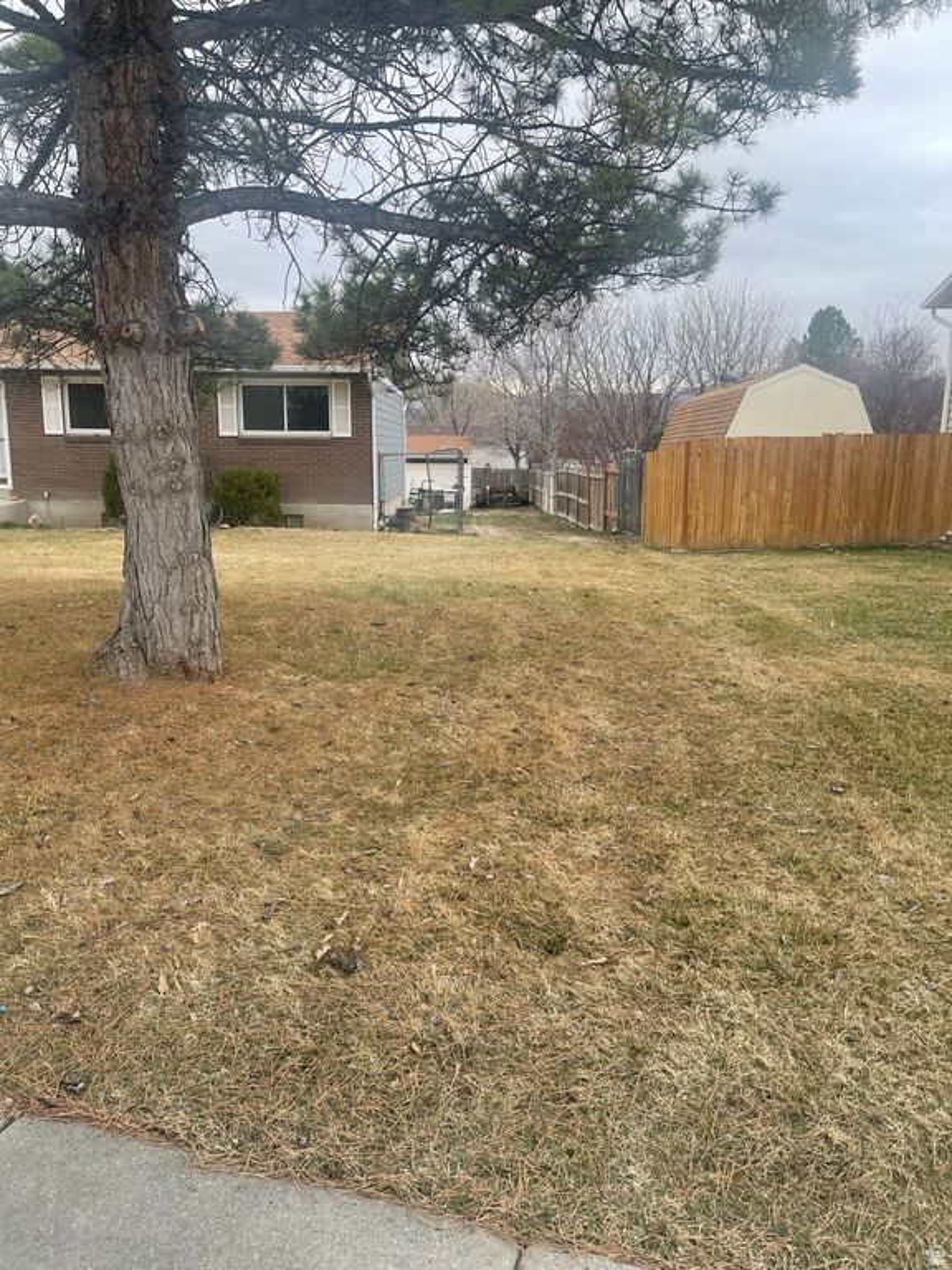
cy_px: 635
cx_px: 476
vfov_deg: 69.4
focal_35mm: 25
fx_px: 917
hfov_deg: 54.9
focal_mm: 5.1
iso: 32
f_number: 1.6
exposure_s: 1/1212
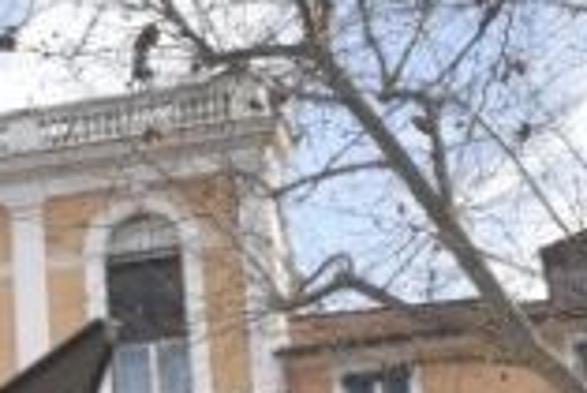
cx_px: -127
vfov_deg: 6.2
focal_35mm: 220
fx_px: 3590
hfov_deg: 9.2
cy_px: -6
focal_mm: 45
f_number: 14
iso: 400
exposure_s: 1/160
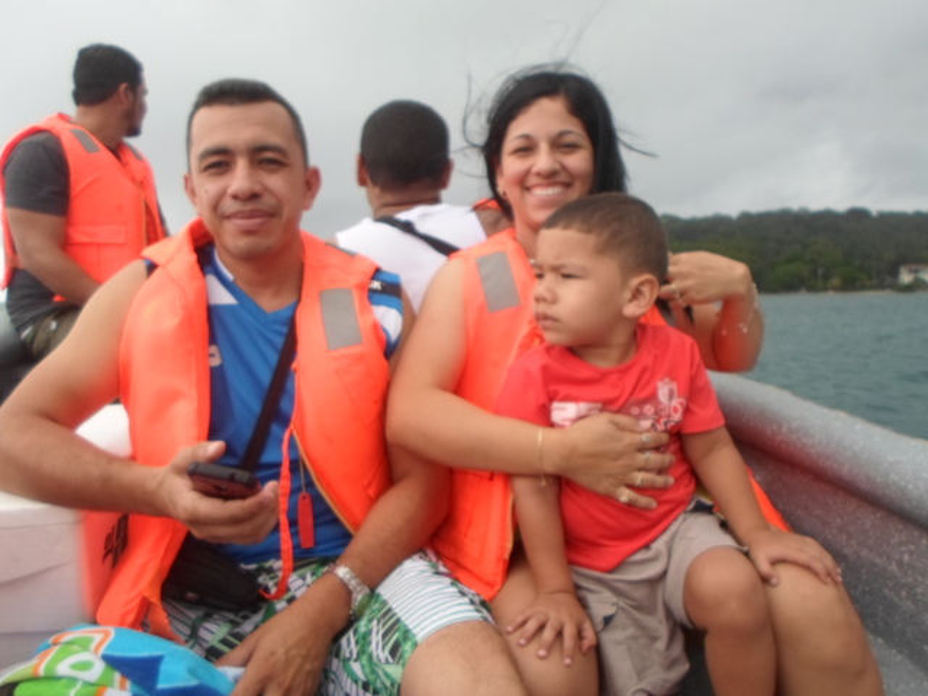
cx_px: 464
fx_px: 670
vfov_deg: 54.9
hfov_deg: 69.4
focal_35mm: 25
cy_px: 348
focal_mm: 4.5
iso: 80
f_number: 2.5
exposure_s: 1/500
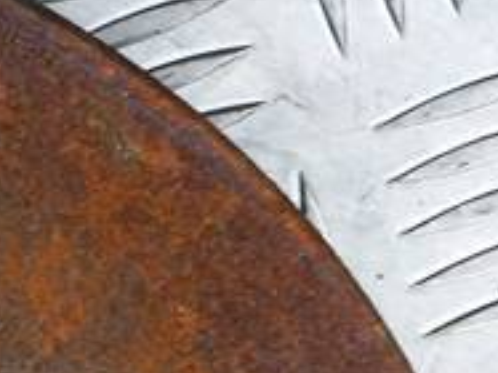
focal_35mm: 137
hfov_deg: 12.9
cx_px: -426
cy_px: 661
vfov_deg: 10.2
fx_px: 1970
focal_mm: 4.6
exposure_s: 1/182
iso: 25
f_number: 1.8
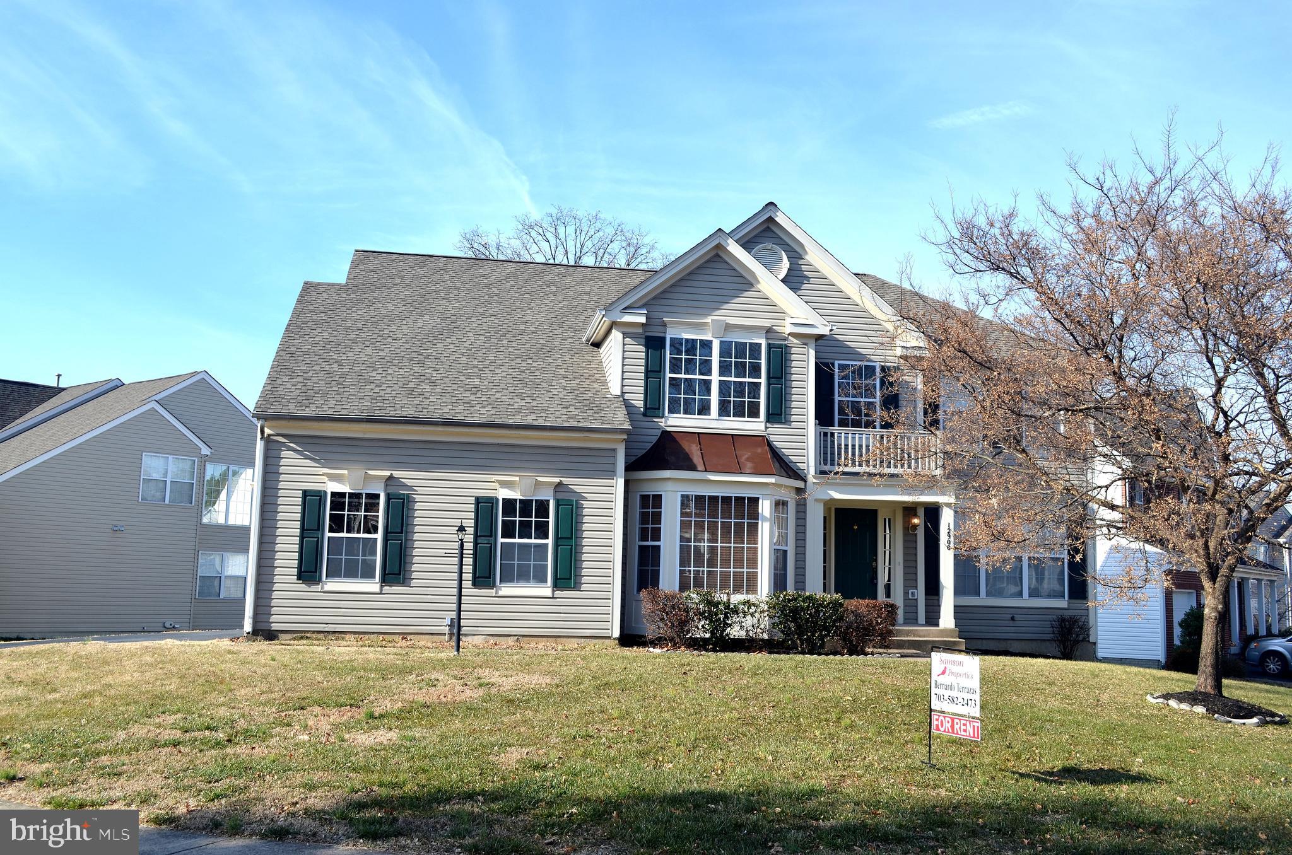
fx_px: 1182
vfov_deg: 39.8
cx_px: 646
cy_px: 428
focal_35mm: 33
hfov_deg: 57.3
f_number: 8
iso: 125
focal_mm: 22
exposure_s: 1/250
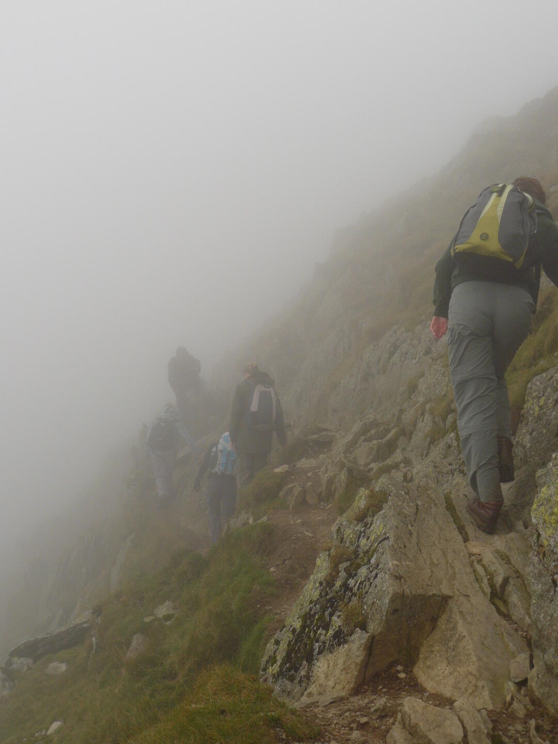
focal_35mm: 41
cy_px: 372
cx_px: 279
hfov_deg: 35.1
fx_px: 881
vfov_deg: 45.8
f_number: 5.6
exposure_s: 1/320
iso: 100
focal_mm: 6.9
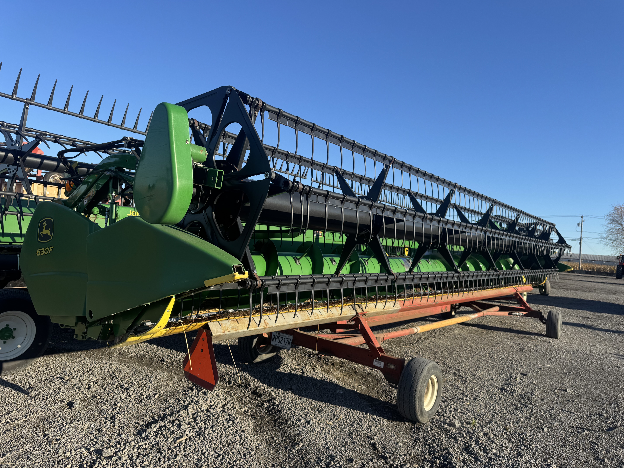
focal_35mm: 24
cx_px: 312
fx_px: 433
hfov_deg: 71.6
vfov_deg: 56.8
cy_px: 234
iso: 80
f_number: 1.78
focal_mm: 6.76
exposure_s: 1/2415
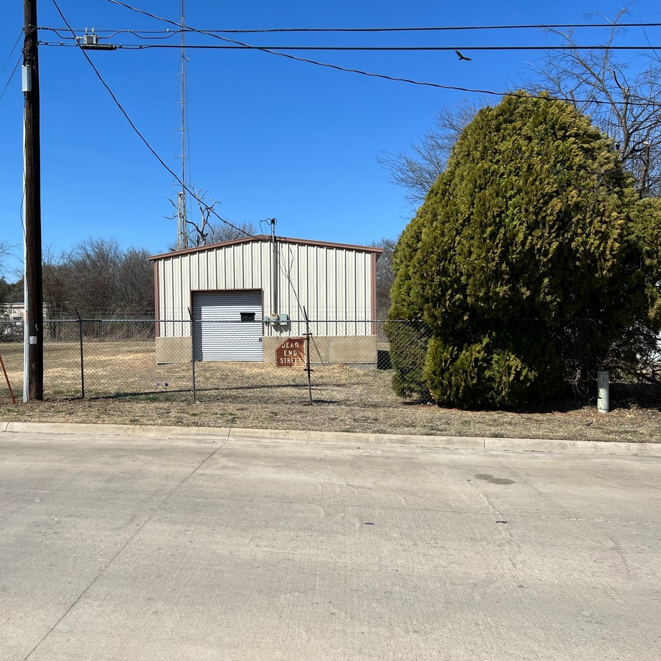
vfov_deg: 52.5
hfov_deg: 51.5
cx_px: 217
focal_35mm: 31
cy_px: 333
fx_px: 670
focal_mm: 5.7
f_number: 1.5
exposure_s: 1/5882
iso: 50
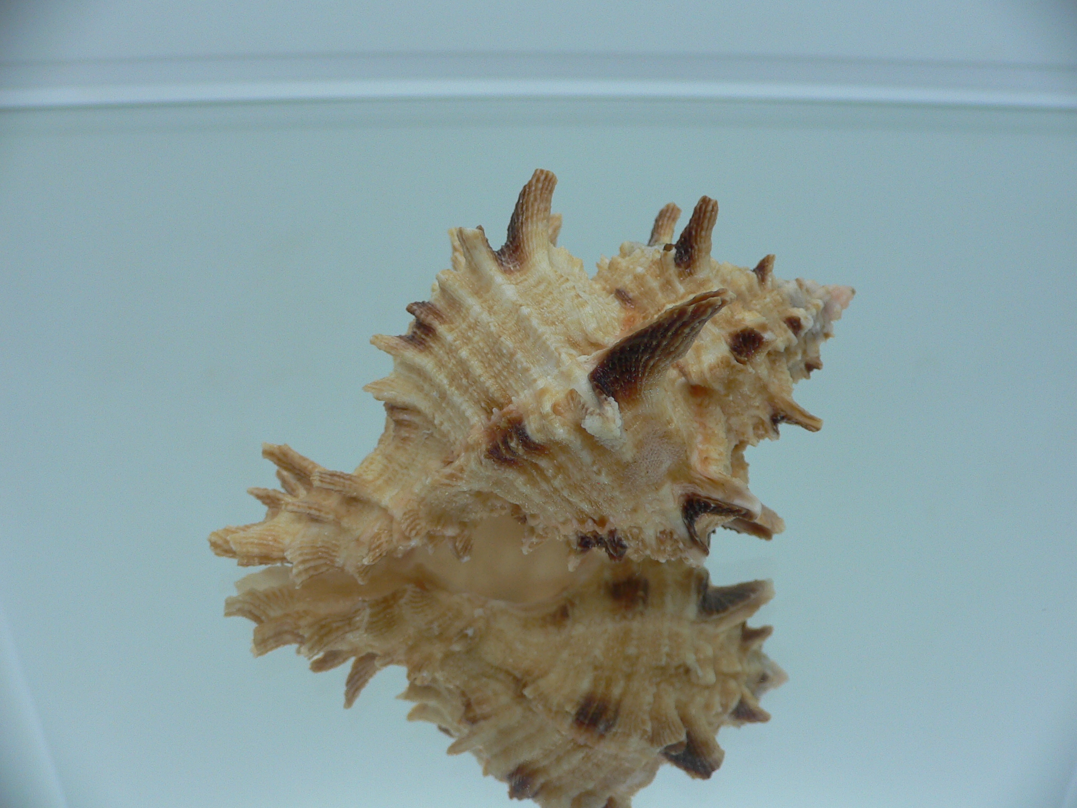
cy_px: 404
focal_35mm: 35
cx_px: 538
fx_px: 1089
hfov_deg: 52.6
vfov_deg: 40.7
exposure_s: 1/60
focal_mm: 4.6
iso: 80
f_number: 2.8
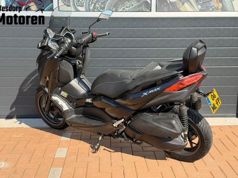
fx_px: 337
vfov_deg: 29.7
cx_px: 117
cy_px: 90
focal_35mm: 49
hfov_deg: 38.9
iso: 80
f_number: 1.78
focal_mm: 6.76
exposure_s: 1/2273
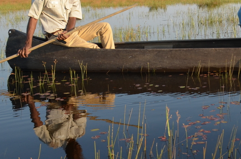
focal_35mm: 65
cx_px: 222
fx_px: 434
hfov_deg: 29.6
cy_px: 6
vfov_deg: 20.3
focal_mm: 18
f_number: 8
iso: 200
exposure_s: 1/250
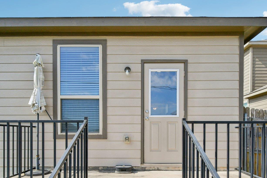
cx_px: 136
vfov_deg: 49.9
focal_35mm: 25
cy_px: 126
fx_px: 185
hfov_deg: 71.5
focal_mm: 10
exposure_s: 1/1000
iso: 400
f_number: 8
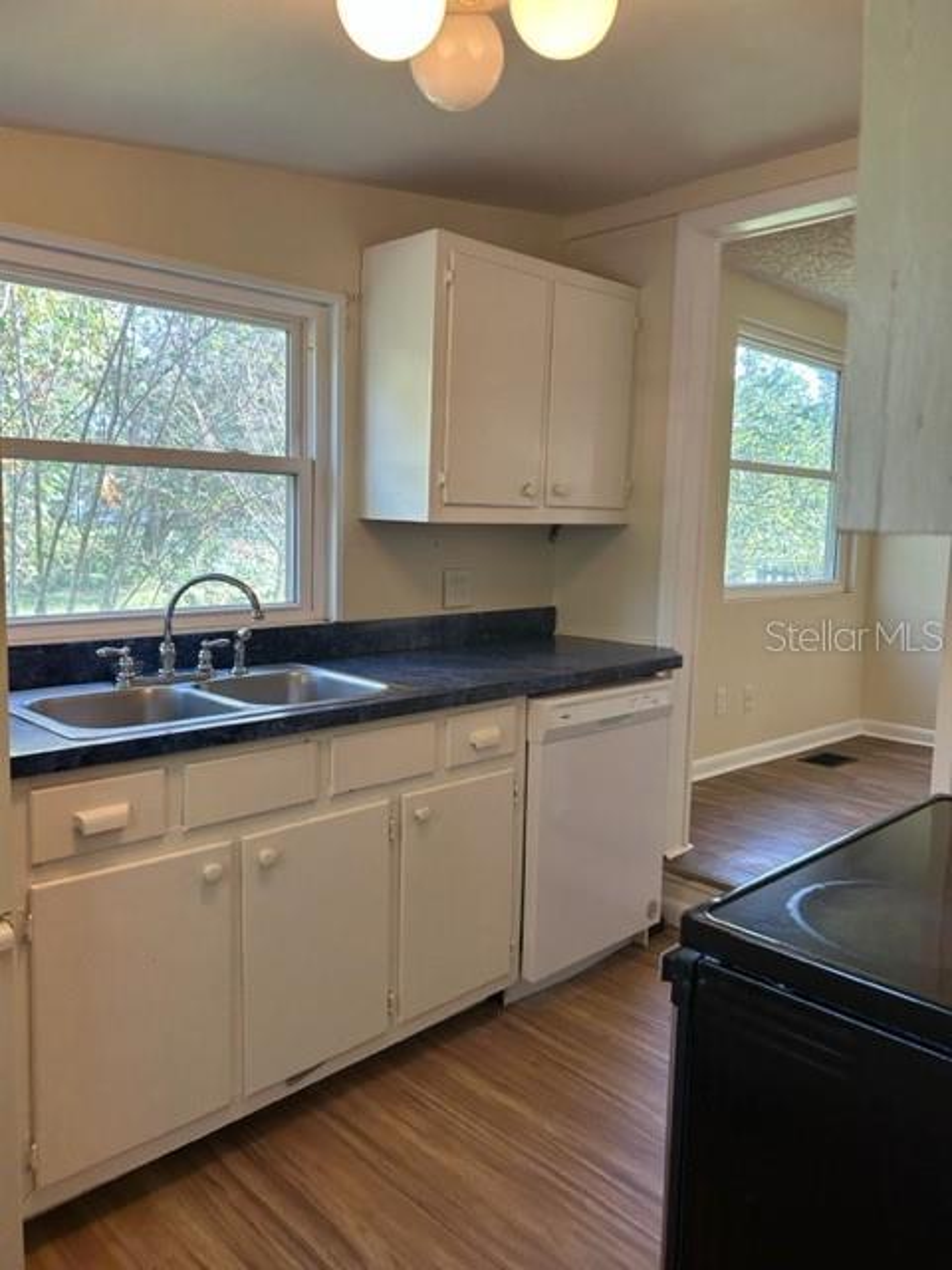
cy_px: 635
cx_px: 476
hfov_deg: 53.1
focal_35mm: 26
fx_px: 953
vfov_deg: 67.3
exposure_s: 1/60
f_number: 1.5
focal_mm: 5.7
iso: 100
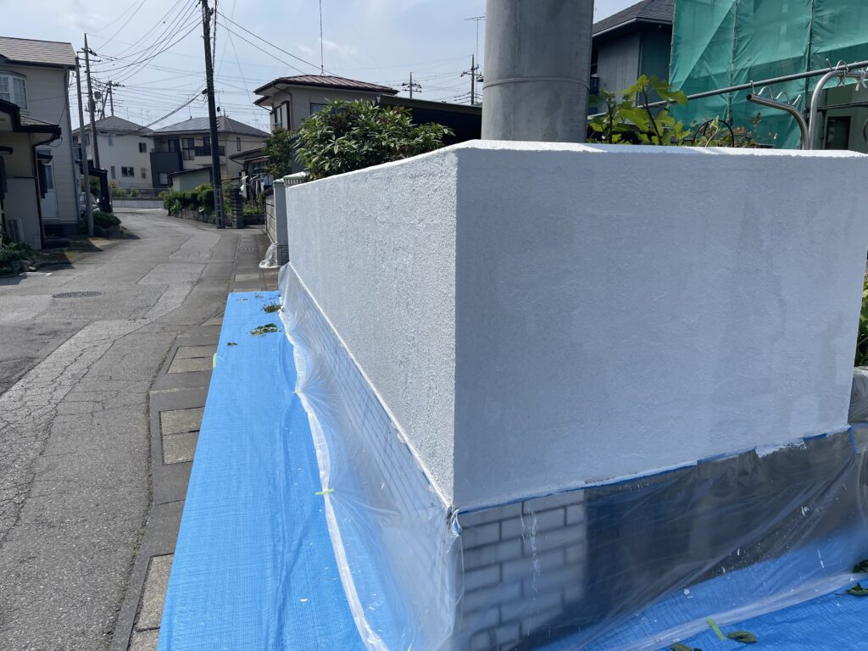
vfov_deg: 54.9
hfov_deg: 69.4
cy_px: 326
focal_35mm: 25
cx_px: 434
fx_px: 627
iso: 32
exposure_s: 1/6579
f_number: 1.6
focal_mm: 5.1
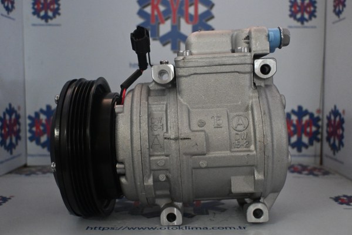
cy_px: 118
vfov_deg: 35.5
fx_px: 367
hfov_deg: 51.3
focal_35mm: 38
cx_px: 176
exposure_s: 1/60
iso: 4500
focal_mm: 25
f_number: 4.2
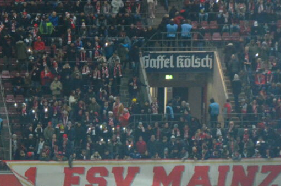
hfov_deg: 4.2
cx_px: 47
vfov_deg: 2.8
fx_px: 3843
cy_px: 270
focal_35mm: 494
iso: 3200
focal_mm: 105
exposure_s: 1/125
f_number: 5.6
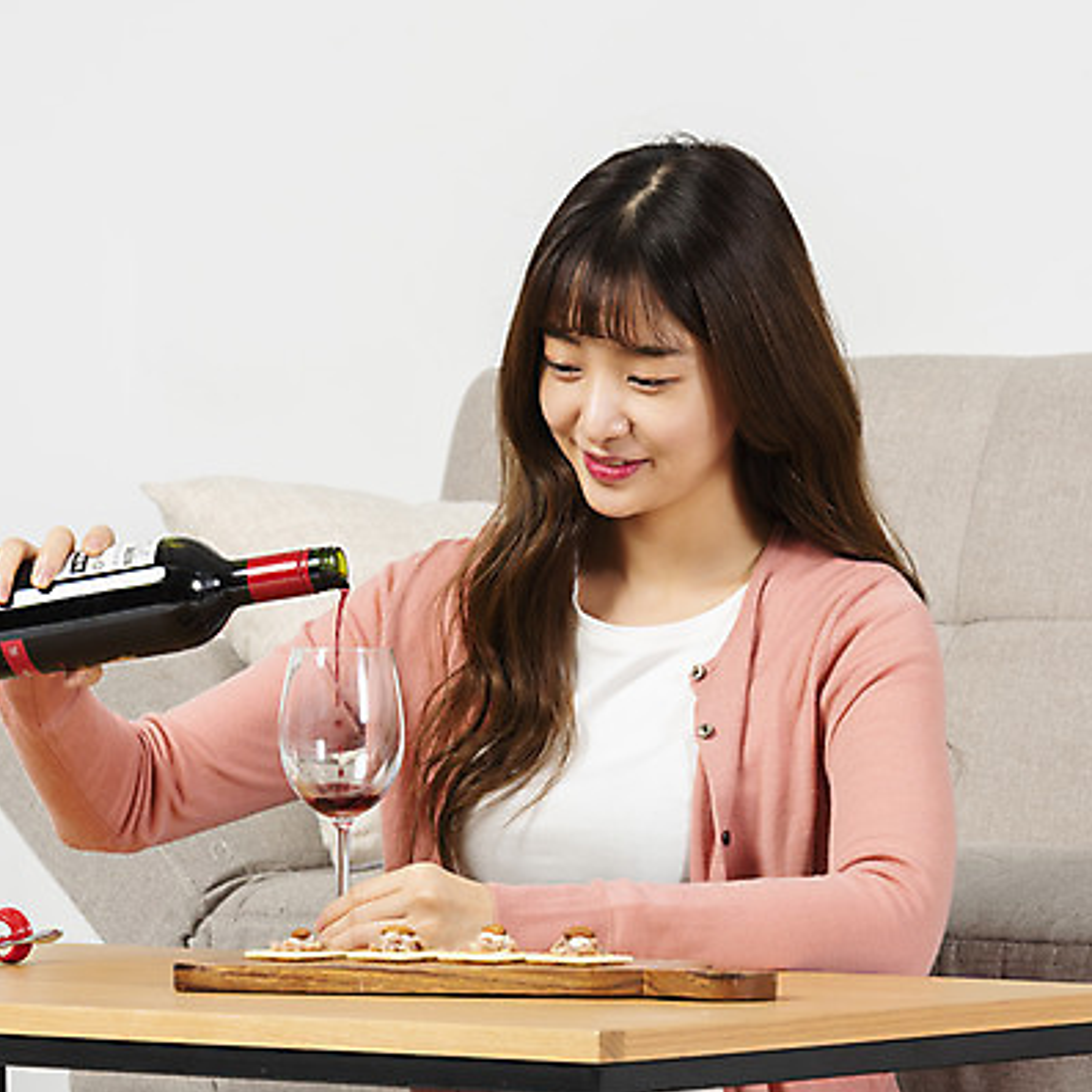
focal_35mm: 199
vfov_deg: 8.8
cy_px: 547
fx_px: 7102
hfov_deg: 8.8
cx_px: 579
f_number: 11
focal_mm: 155
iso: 100
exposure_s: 1/125
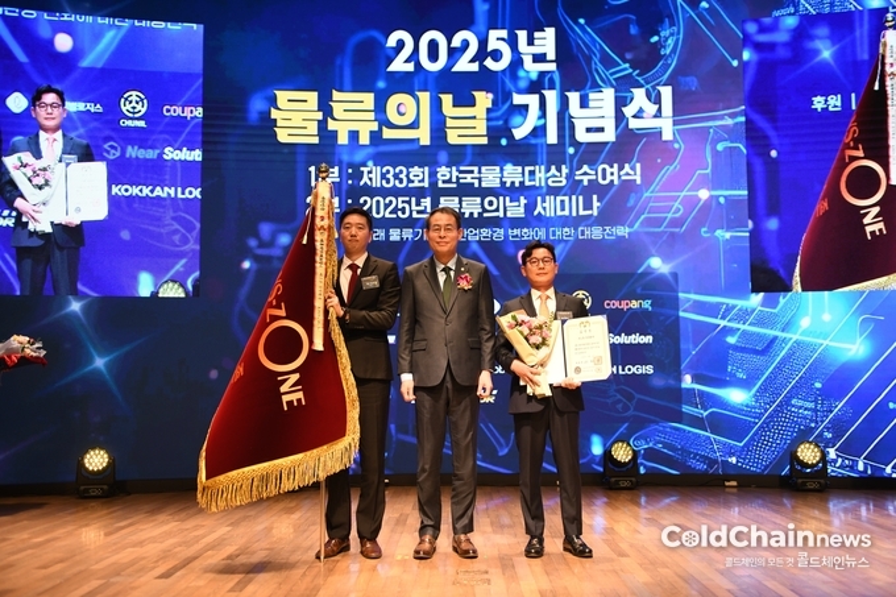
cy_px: 298
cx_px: 448
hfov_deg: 50.7
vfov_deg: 35.0
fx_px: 945
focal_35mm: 38
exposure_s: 1/160
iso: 800
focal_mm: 38
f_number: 2.8
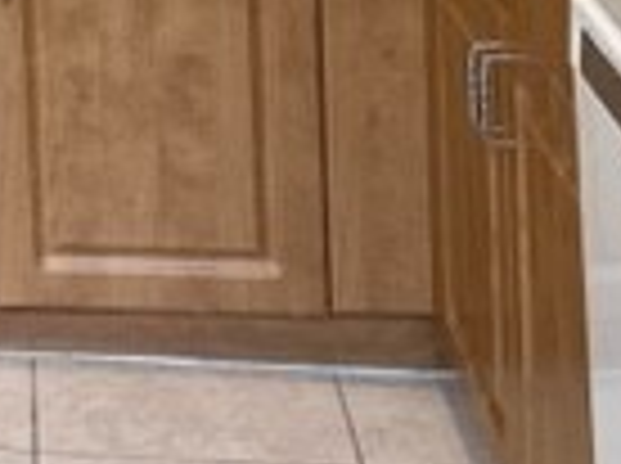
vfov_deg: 11.0
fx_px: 2167
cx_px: -432
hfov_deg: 14.6
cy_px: -509
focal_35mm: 121
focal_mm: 5.7
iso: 125
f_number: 1.5
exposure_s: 1/120
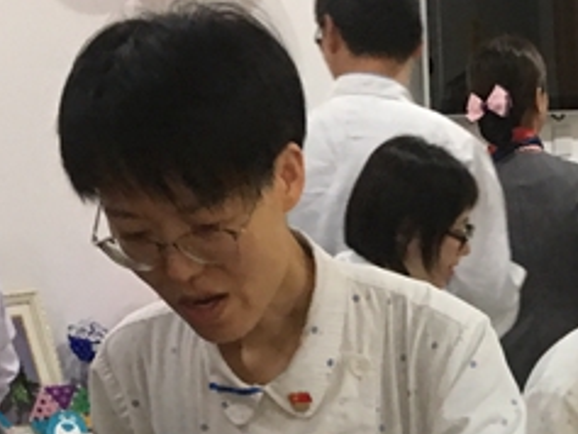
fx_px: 1637
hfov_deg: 19.1
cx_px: 661
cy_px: 700
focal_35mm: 98
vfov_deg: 13.9
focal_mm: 4.15
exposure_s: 1/10
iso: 80
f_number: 2.2
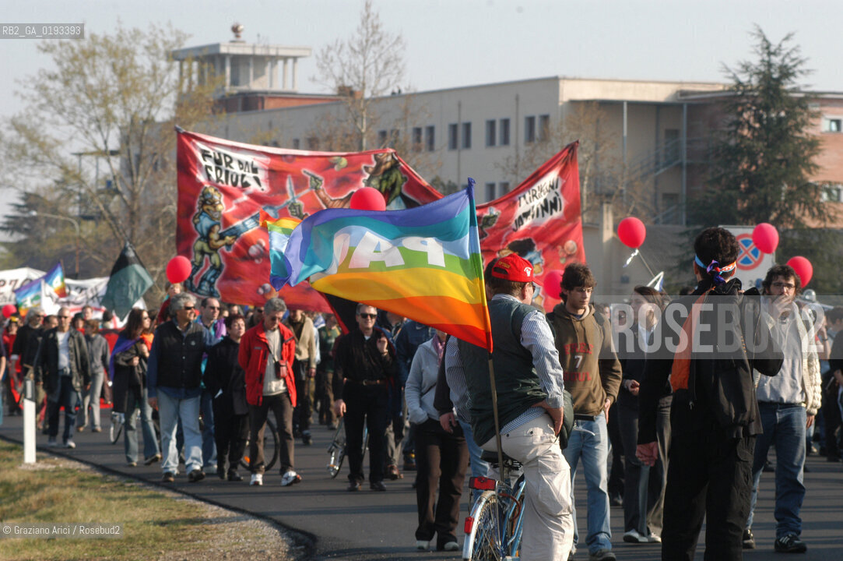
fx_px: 3860
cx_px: 422
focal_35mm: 165
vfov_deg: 8.3
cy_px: 280
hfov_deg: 12.5
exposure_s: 1/750
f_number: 7.1
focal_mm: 110
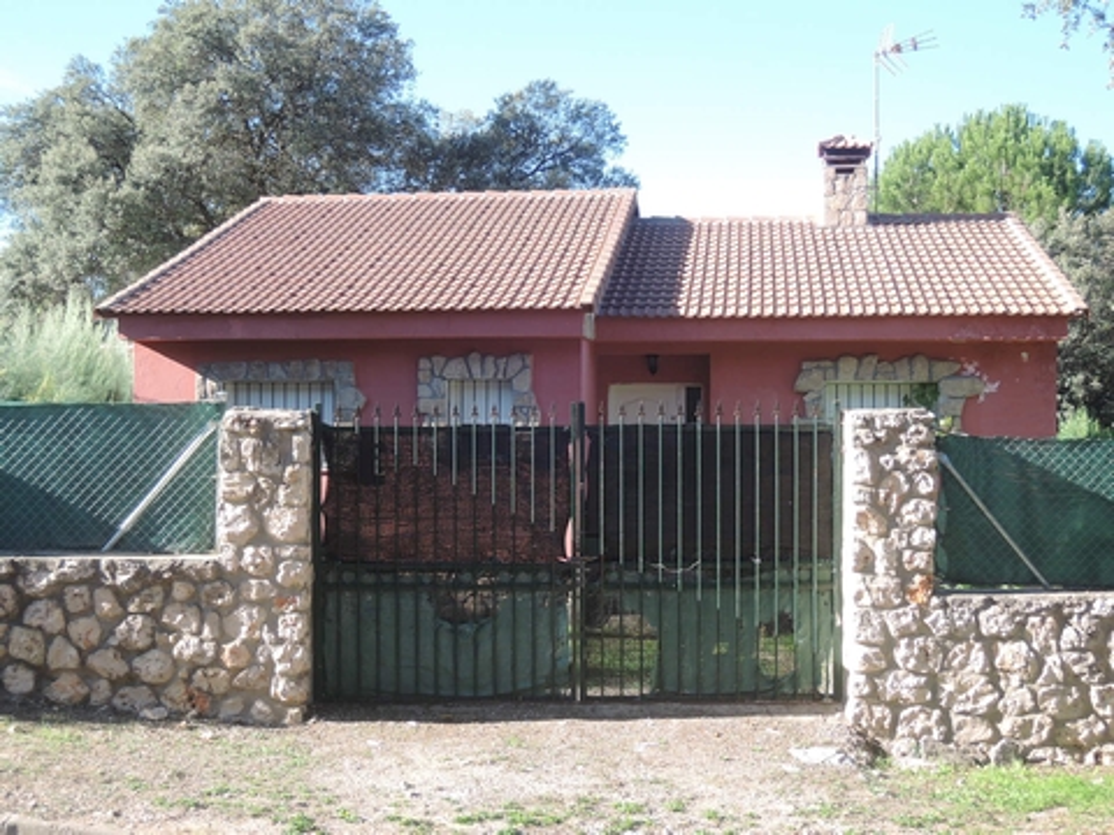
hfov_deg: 38.2
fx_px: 1609
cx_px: 557
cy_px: 418
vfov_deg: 29.1
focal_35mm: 50
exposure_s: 1/160
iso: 80
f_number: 4
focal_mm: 10.7
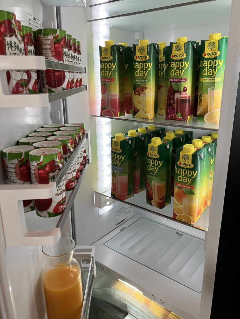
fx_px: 259
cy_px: 160
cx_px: 120
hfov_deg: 49.7
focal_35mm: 28
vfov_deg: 63.4
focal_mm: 3.99
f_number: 1.8
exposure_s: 1/80
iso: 80
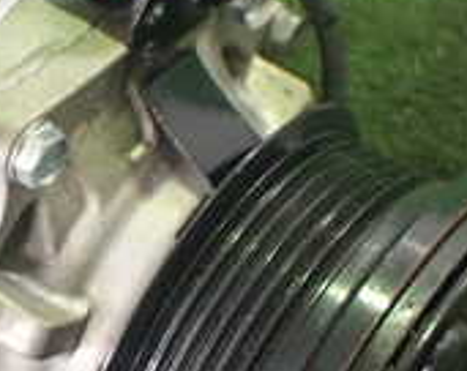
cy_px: 158
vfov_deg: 14.9
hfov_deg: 18.3
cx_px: 33
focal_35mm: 103
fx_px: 1420
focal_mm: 5.4
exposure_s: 1/60
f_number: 2.3
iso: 800
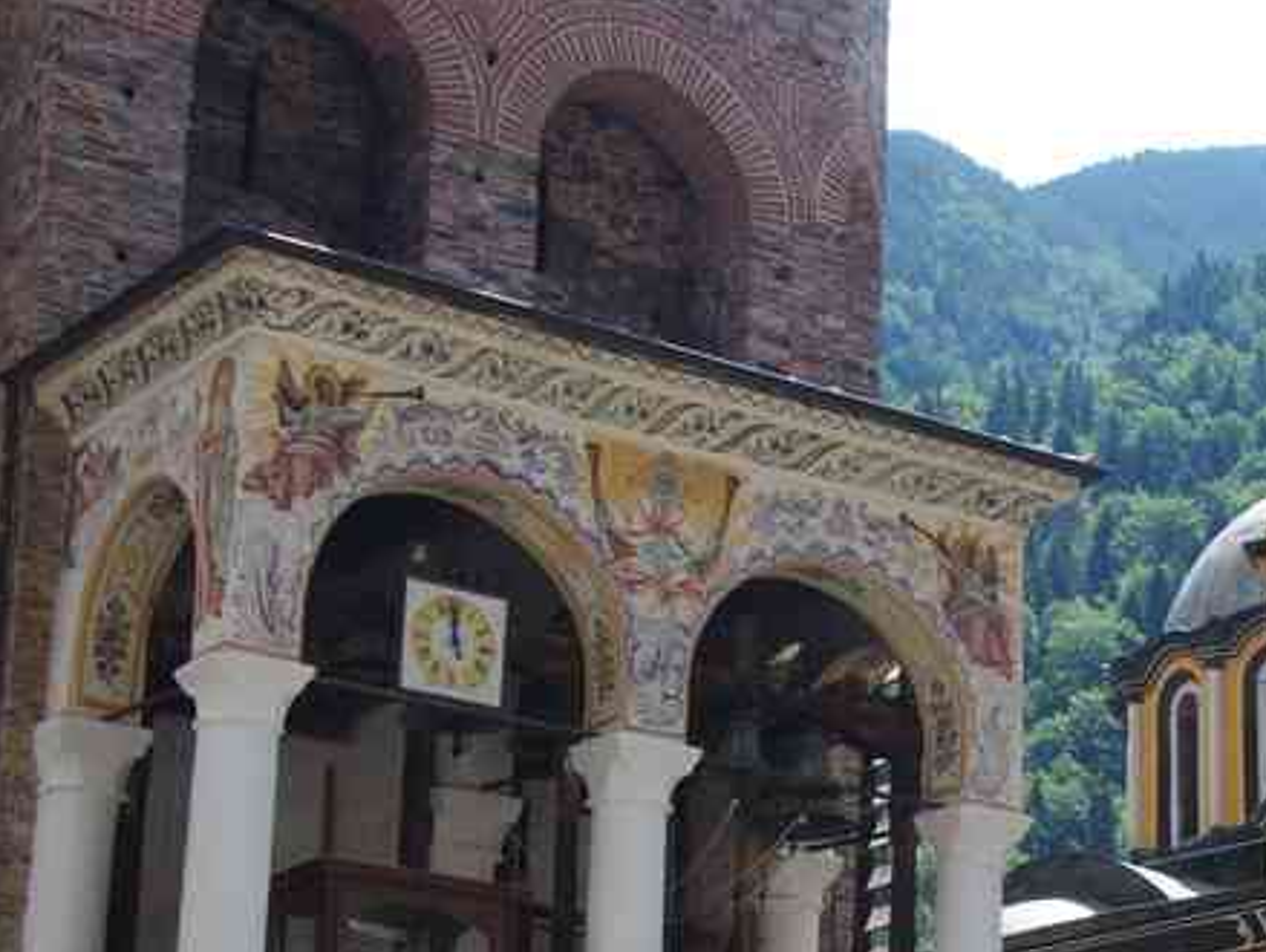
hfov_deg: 20.4
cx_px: 1155
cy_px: 767
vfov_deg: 15.6
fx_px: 3441
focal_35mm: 94
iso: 200
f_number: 10
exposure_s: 1/60
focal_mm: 29.4
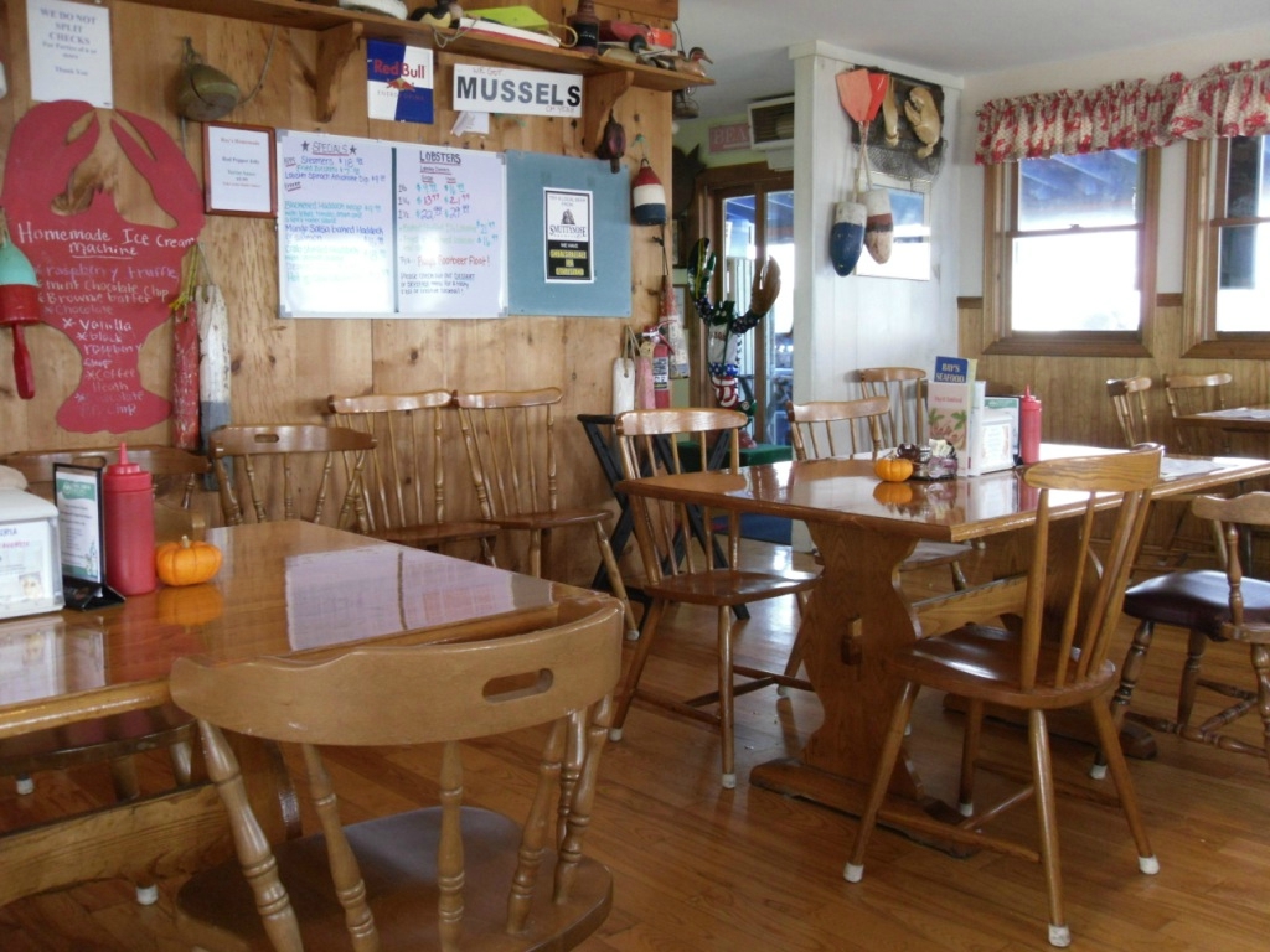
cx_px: 635
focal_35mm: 45
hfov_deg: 42.1
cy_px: 476
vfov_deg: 32.2
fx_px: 1651
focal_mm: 6.3
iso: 400
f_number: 3.5
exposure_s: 1/45
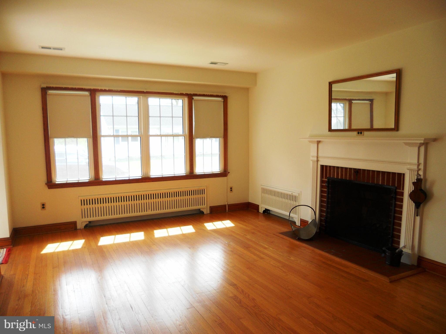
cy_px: 167
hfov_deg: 65.3
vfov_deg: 51.4
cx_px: 223
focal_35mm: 27
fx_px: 348
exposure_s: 1/60
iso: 80
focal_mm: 4.9
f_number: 3.2
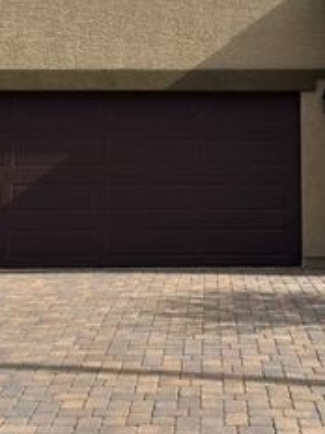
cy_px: 51
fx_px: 864
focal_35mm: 69
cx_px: 241
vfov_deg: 27.3
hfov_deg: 21.1
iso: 80
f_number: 1.78
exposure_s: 1/6211
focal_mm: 6.86
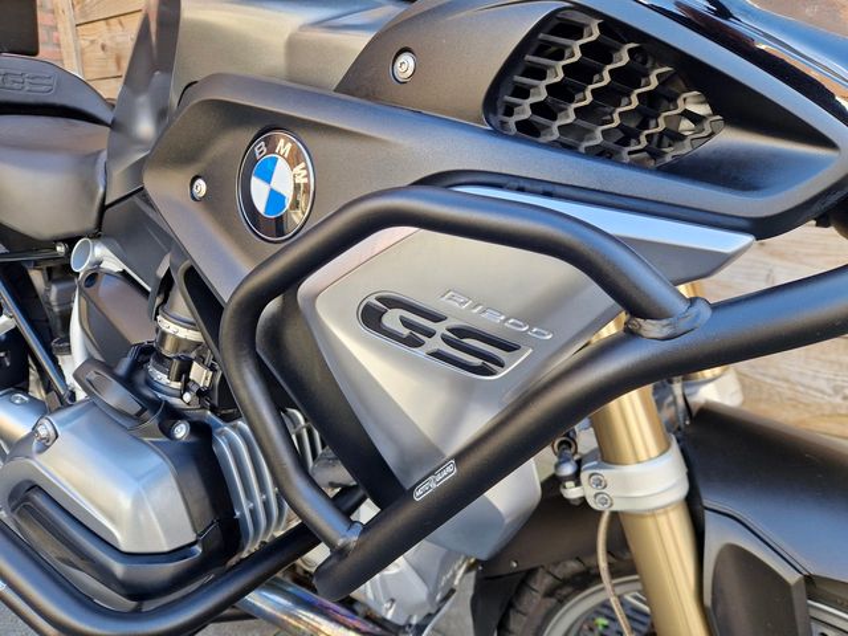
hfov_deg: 73.9
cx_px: 424
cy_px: 318
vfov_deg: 58.9
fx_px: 563
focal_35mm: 23
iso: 80
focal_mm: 5.4
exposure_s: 1/180
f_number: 1.8
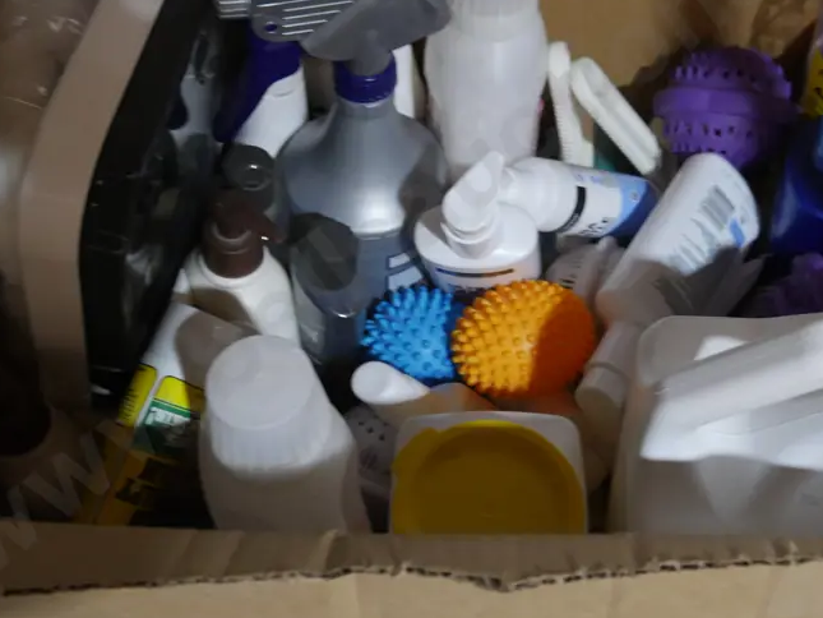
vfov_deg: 26.7
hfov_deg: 35.4
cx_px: 486
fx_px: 1284
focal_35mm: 54
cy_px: 167
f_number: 4
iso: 800
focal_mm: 17
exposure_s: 1/60
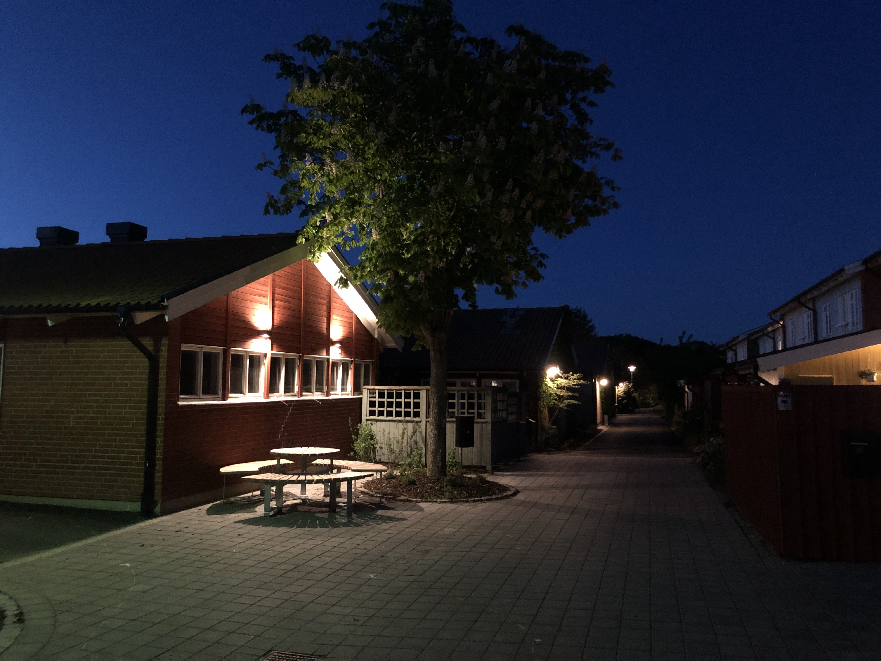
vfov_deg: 49.7
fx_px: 713
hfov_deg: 63.4
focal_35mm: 28
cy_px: 330
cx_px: 440
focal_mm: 3.99
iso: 200
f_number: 1.8
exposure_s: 1/4
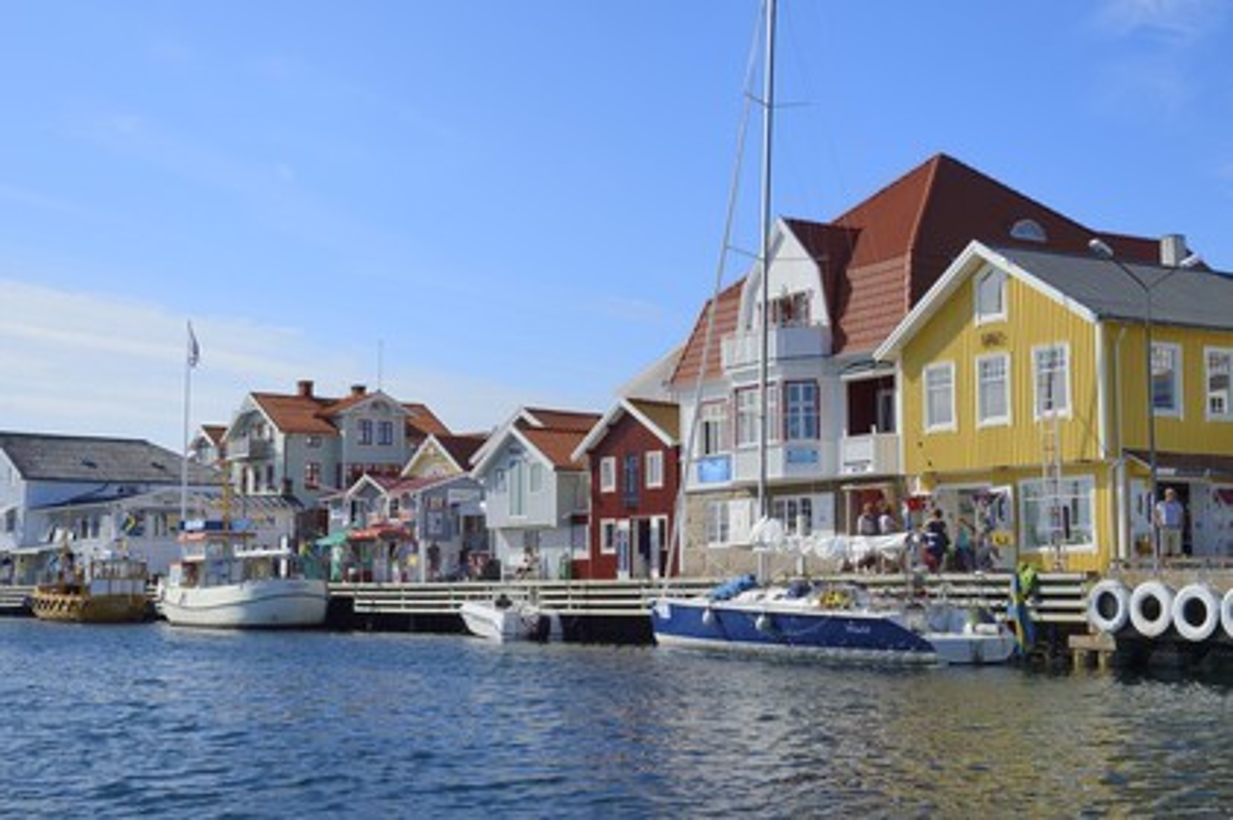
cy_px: 410
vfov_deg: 28.0
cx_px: 616
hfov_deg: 41.1
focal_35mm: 48
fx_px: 1643
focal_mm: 48
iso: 200
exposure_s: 1/320
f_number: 13
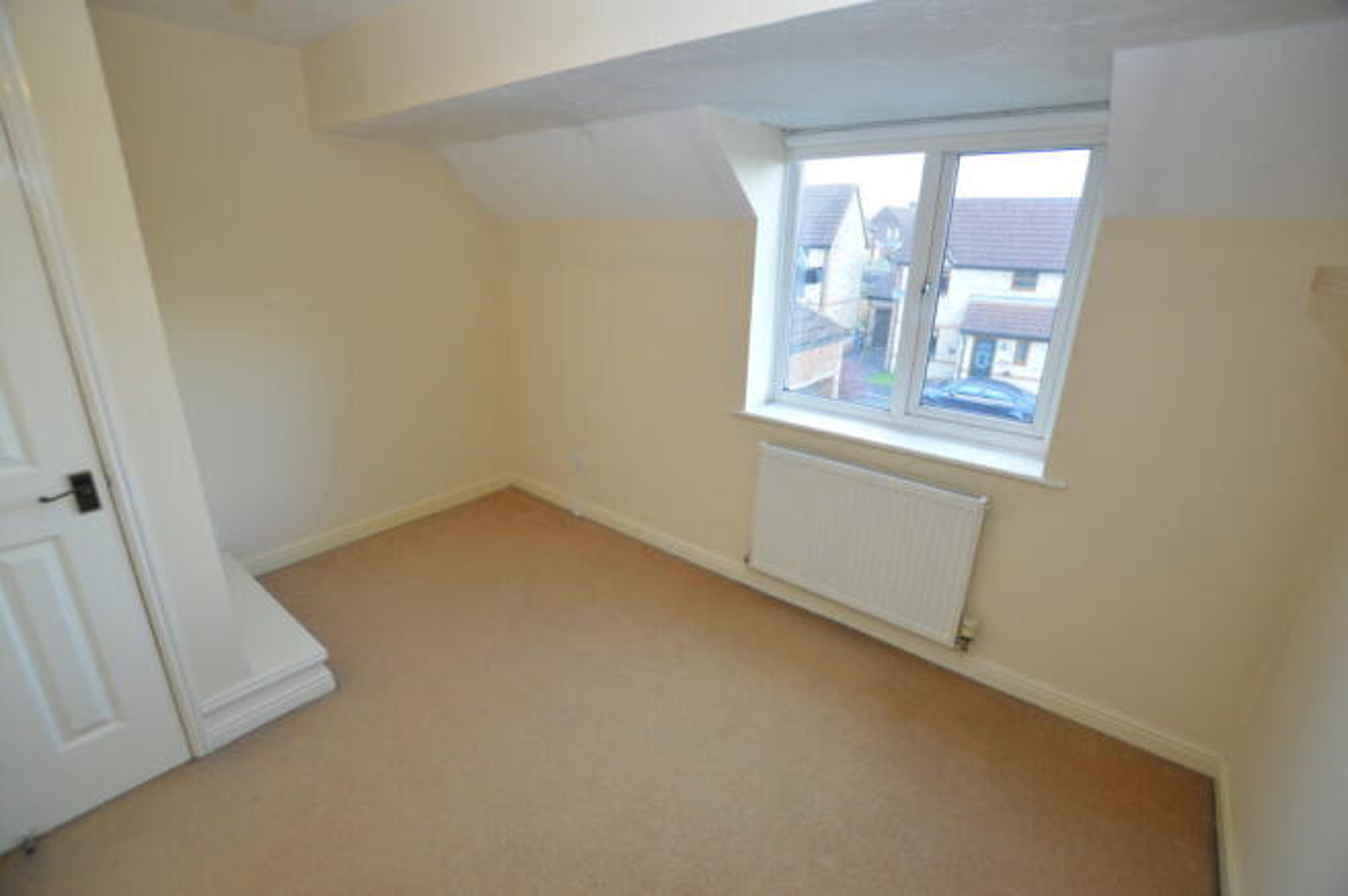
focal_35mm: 15
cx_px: 674
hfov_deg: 100.4
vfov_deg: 77.2
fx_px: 561
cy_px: 448
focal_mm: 10
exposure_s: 1/60
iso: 640
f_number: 3.5
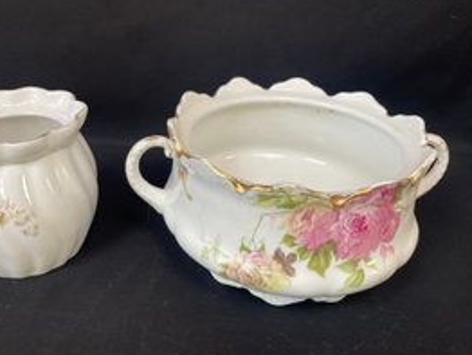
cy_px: 149
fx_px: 464
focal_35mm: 34
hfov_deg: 53.7
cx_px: 199
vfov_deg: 41.7
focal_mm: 4.2
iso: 64
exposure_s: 1/60
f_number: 1.6
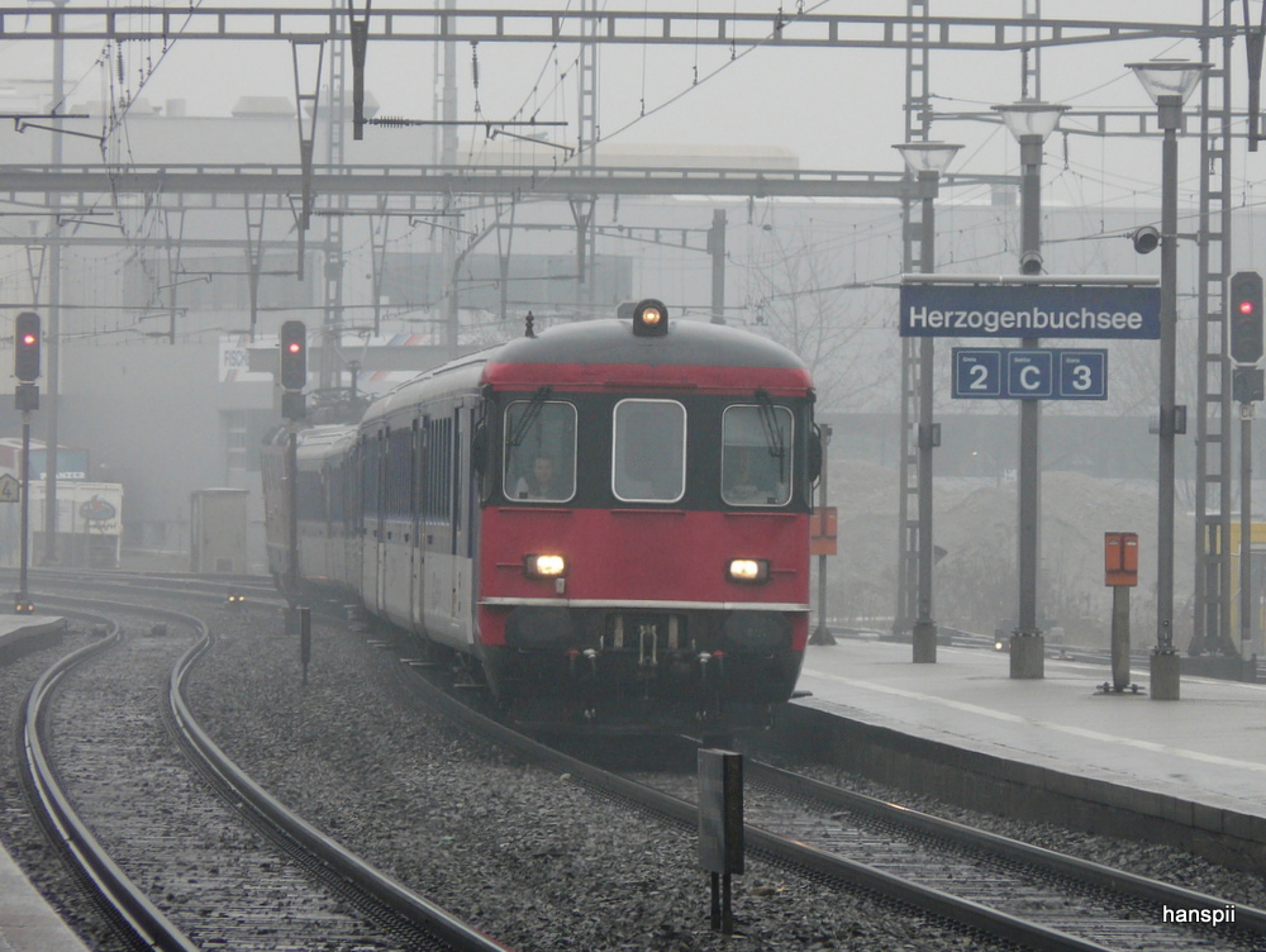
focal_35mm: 350
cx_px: 633
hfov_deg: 5.7
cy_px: 476
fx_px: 12813
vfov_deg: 4.3
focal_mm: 57.4
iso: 100
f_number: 4
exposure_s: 1/250
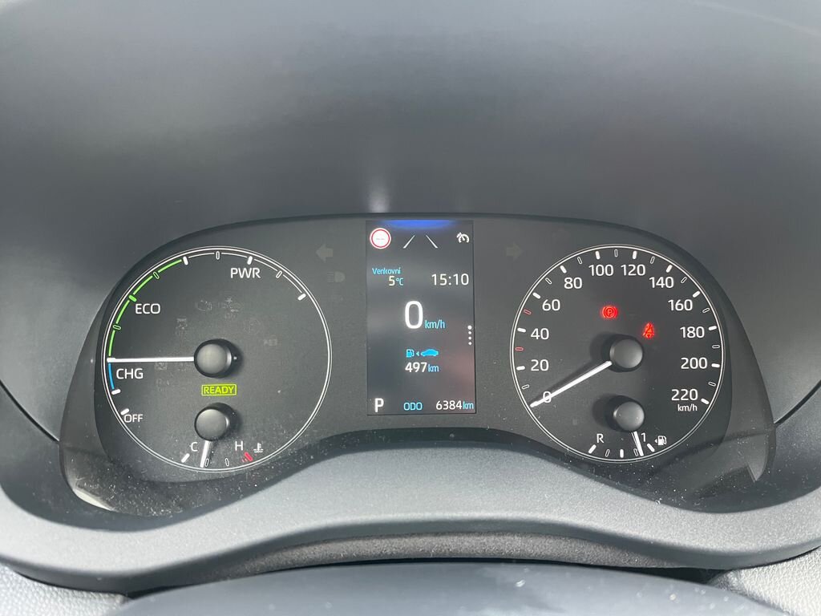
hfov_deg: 67.3
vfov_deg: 53.1
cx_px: 410
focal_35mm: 26
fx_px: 617
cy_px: 308
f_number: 1.6
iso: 250
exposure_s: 1/60
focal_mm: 5.1
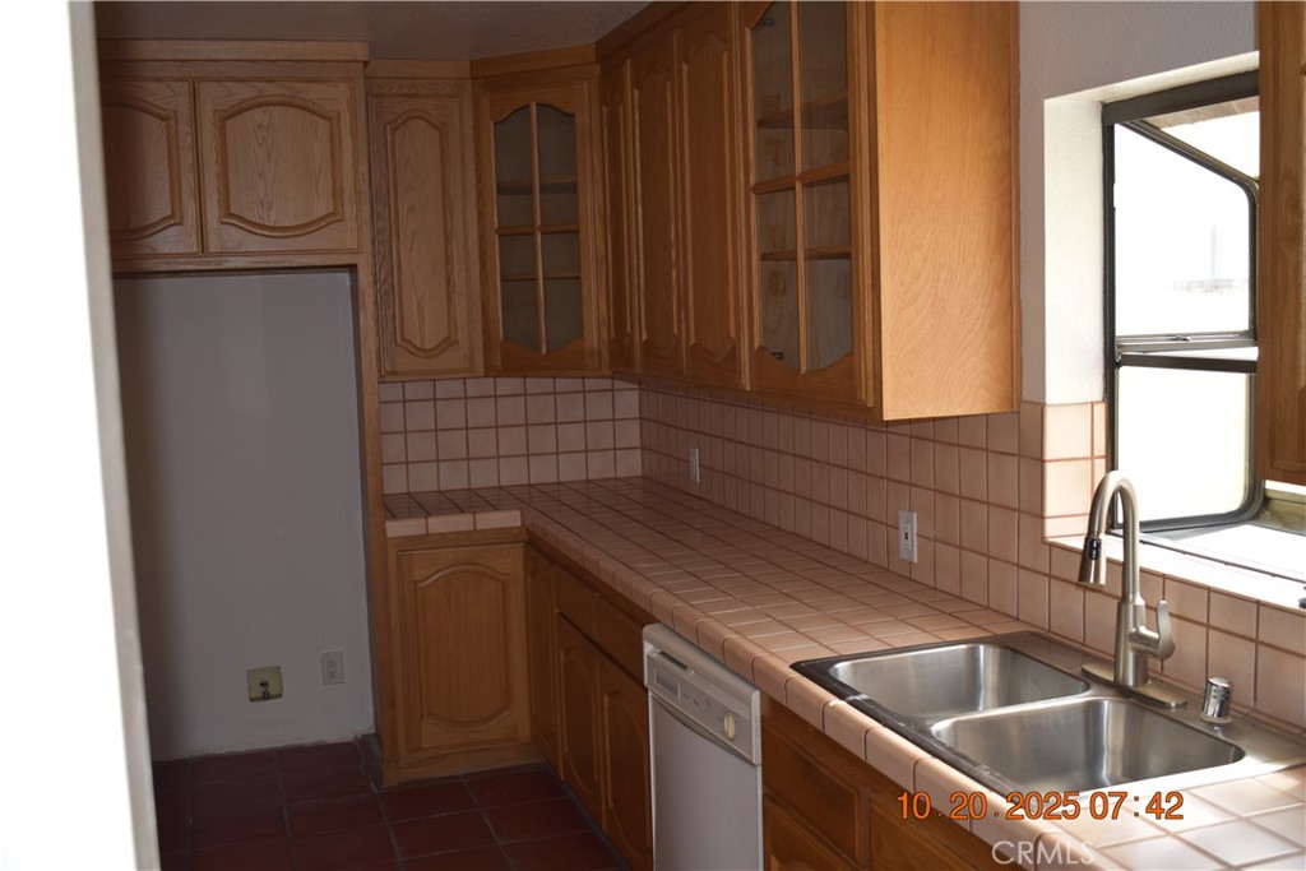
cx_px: 653
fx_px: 1306
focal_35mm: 36
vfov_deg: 36.9
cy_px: 436
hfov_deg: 53.1
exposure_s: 1/60
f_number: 4
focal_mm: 24
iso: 160
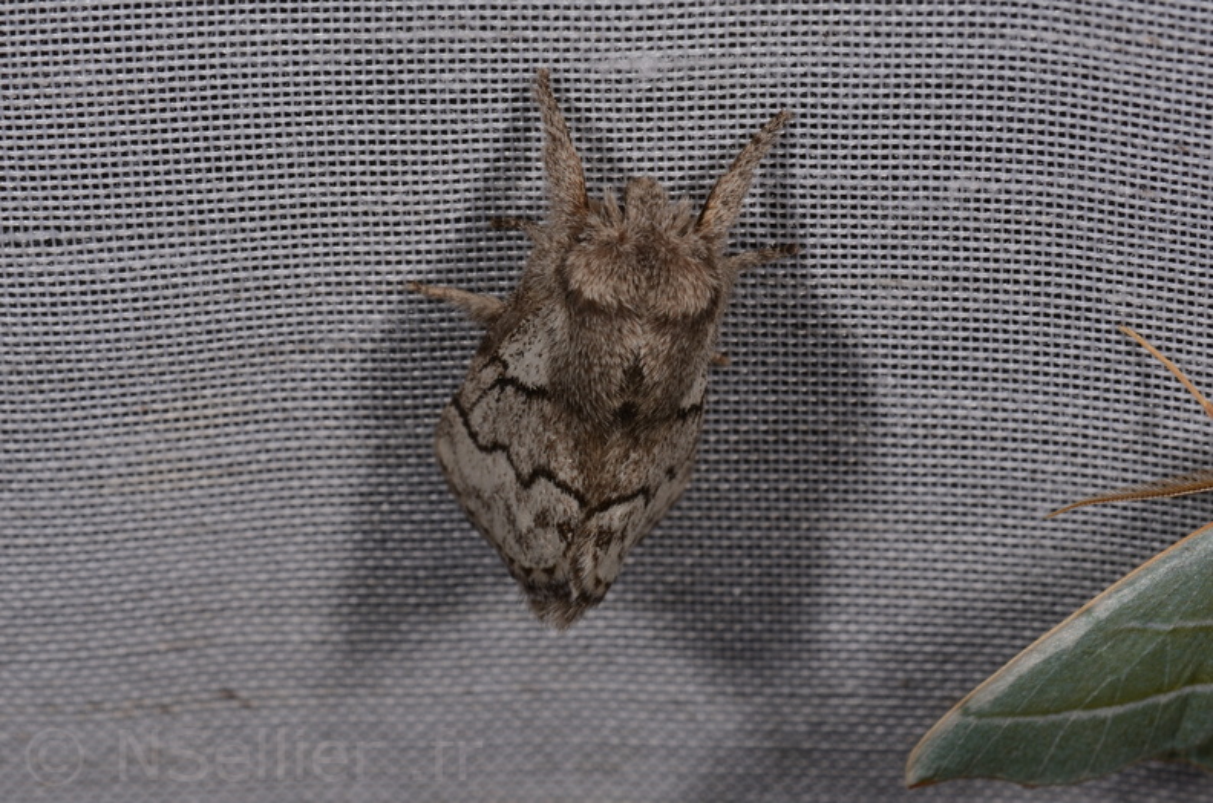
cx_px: 606
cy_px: 402
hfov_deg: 16.1
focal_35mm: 128
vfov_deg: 10.7
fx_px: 4286
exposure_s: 1/60
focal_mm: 85
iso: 100
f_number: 32
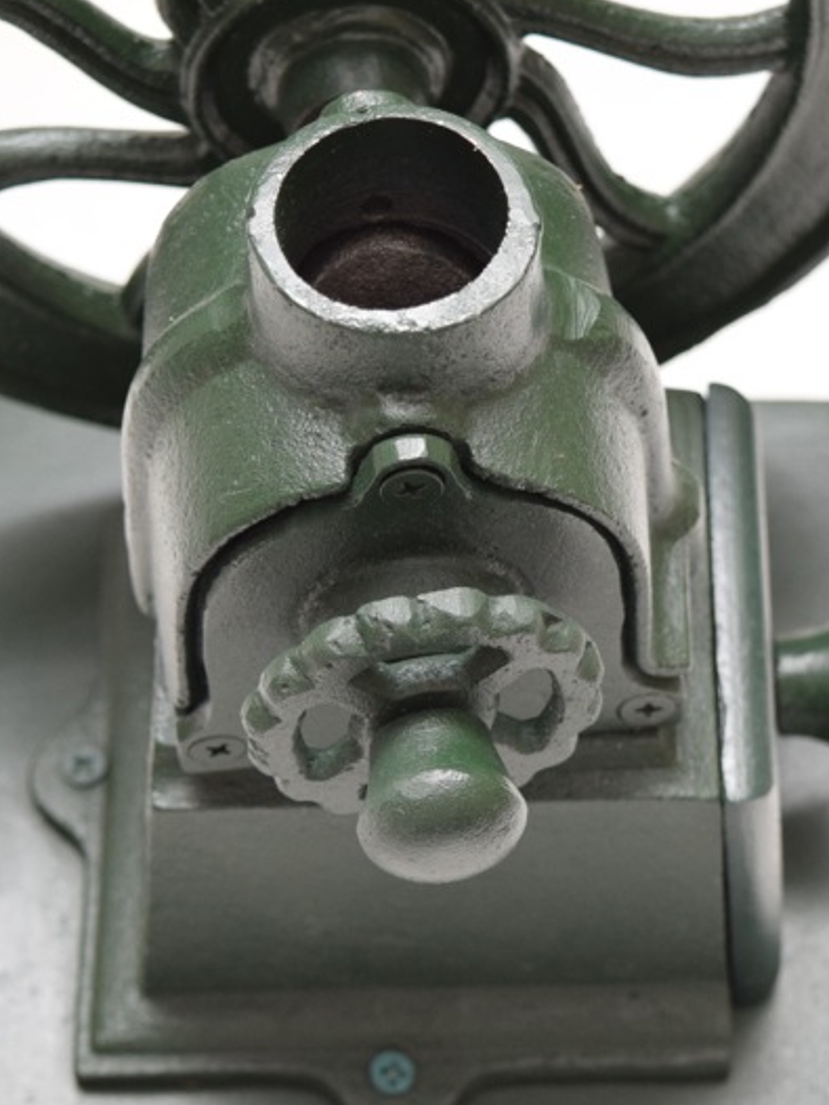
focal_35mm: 115
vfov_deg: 17.1
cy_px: 636
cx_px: 363
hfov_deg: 12.9
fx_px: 3674
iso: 800
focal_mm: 42
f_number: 5.6
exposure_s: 1/100
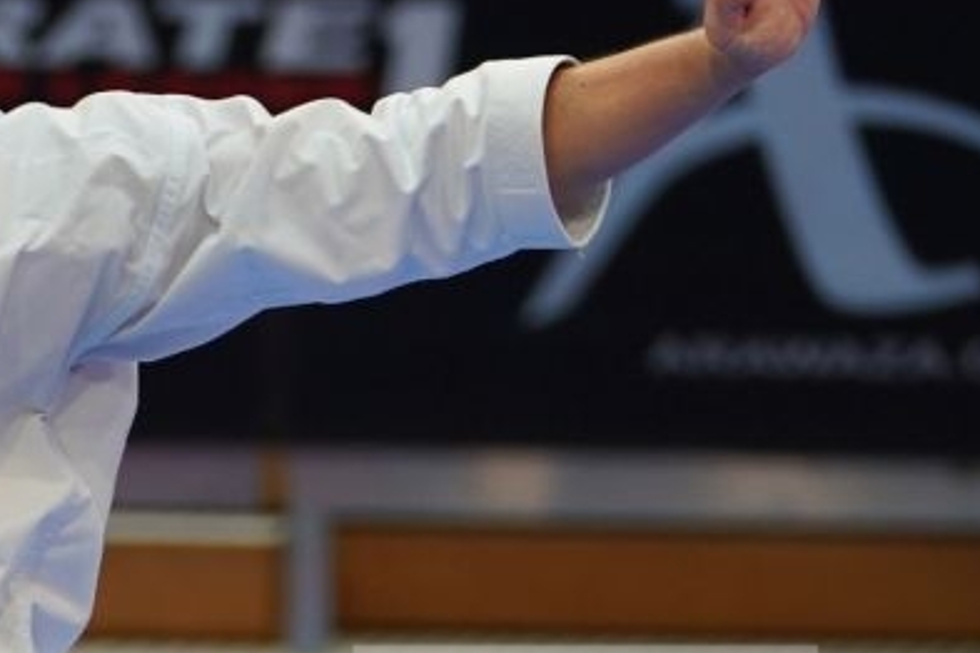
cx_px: -259
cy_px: 872
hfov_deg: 3.5
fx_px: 16196
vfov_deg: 2.3
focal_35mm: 595
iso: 640
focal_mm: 130
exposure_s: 1/500
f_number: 2.8
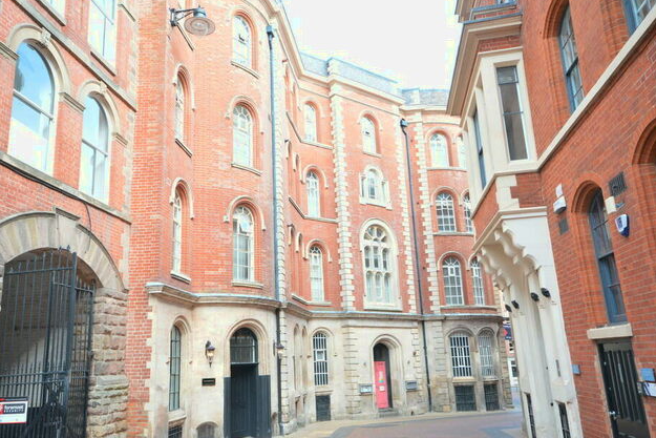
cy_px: 230
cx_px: 299
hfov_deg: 64.3
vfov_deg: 45.6
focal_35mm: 29
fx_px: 521
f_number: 7.1
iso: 1600
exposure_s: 1/200
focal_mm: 17
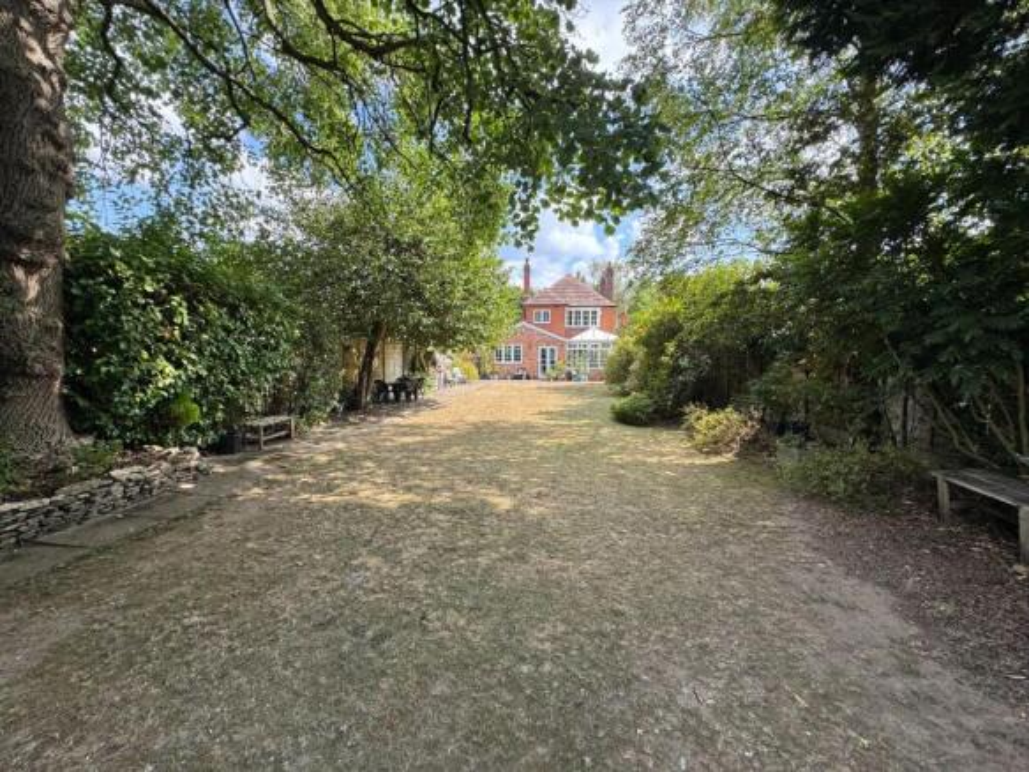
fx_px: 416
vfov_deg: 85.7
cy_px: 386
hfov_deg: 102.1
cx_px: 514
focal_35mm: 14
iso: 40
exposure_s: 1/381
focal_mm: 2.22
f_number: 2.2
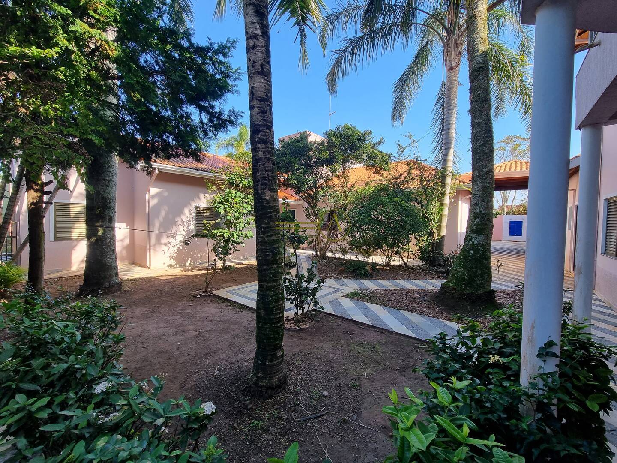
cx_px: 308
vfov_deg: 89.9
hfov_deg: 106.2
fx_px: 232
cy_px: 232
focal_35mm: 13
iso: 50
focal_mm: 2.2
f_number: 2.2
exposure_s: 1/349
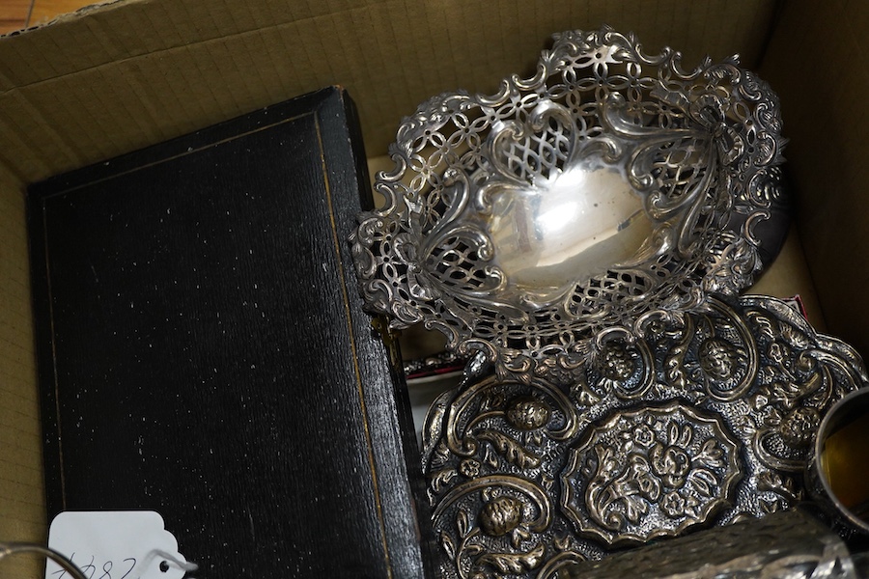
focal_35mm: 45
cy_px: 290
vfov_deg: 29.9
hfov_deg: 43.6
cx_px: 434
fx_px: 1086
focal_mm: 30
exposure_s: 1/125
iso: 1600
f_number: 3.5
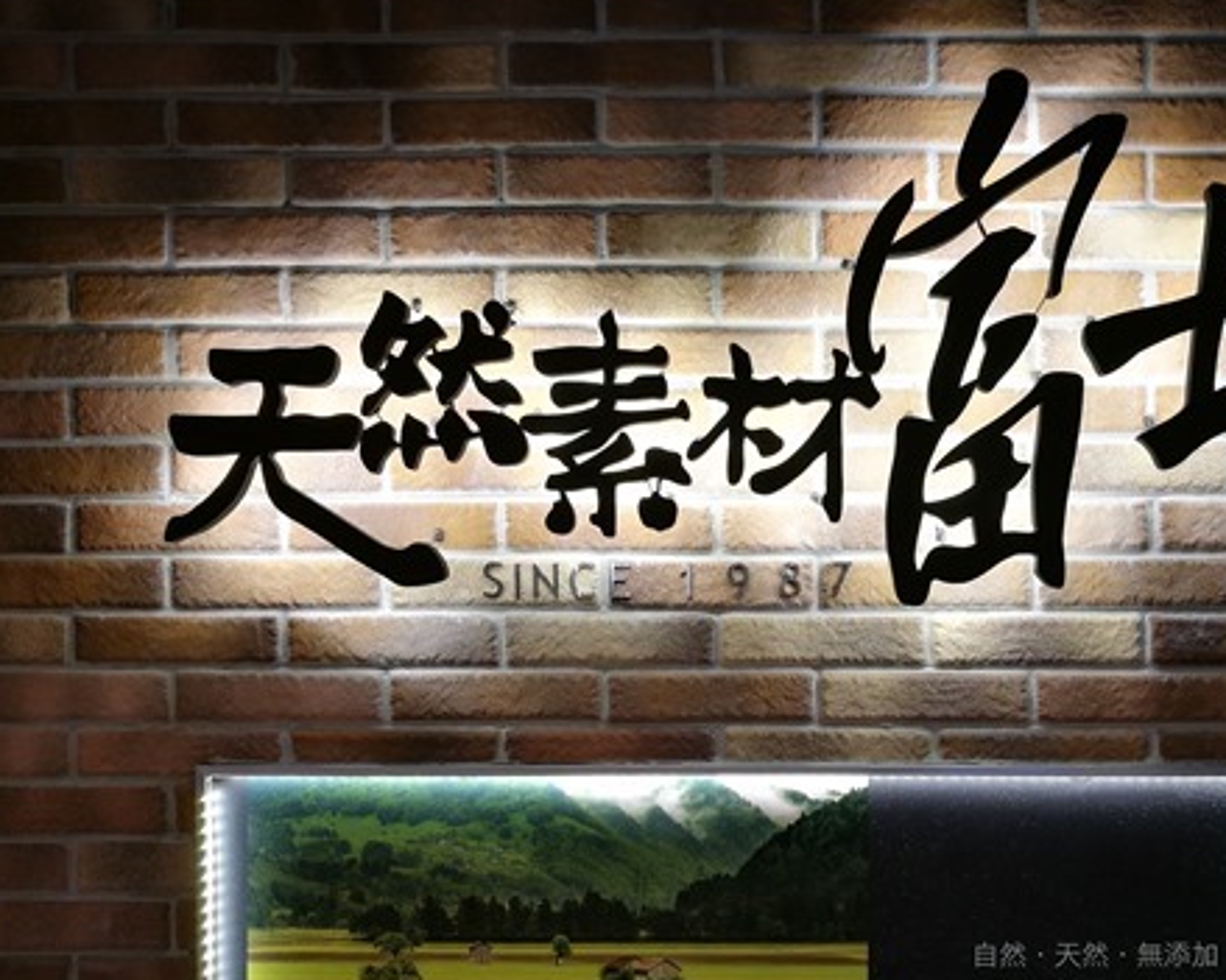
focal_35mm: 36
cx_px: 760
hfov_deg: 49.8
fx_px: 1306
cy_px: 586
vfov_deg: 41.0
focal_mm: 4.5
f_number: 2.2
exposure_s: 1/60
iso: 100
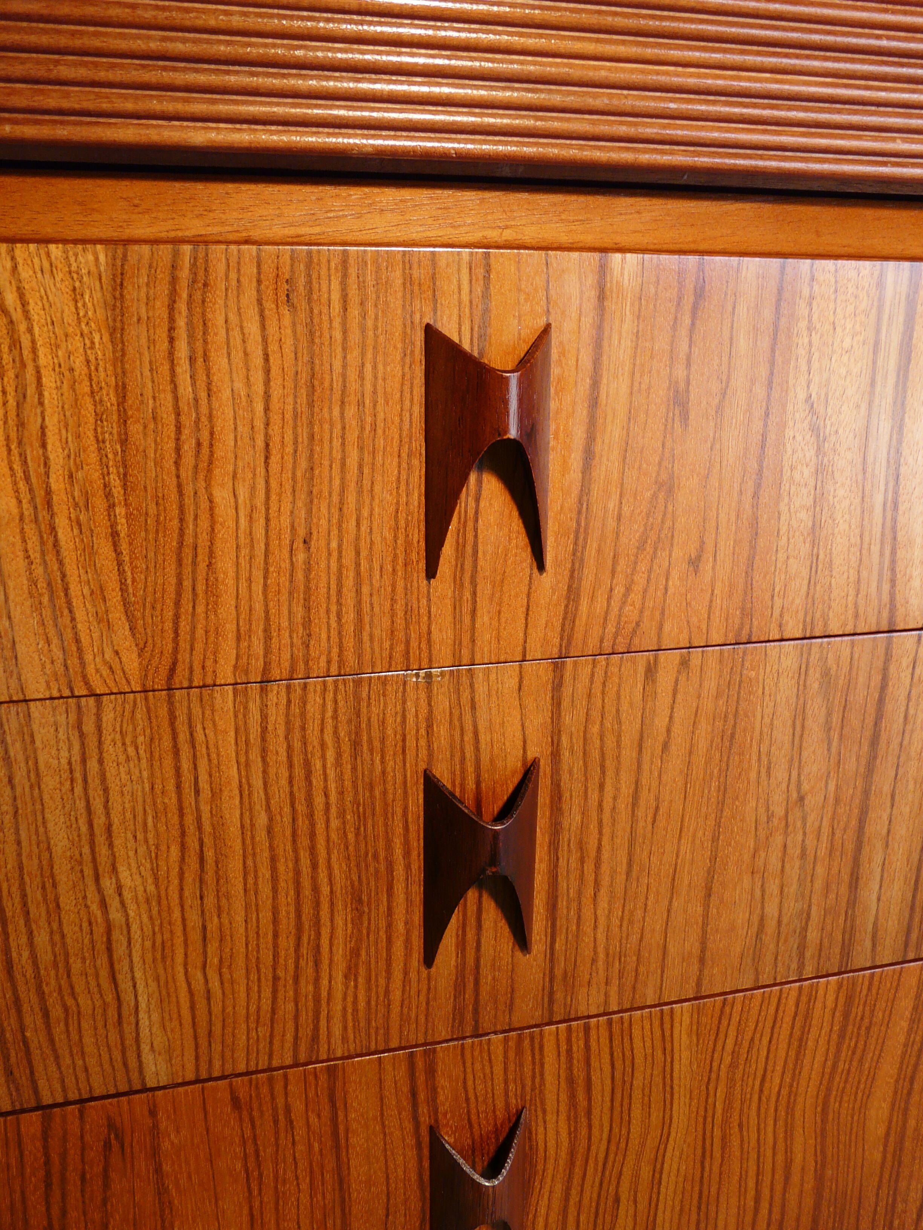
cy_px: 615
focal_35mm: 28
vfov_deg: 63.4
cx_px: 462
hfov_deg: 49.7
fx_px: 995
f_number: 2.8
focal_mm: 4.6
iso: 100
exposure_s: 1/60
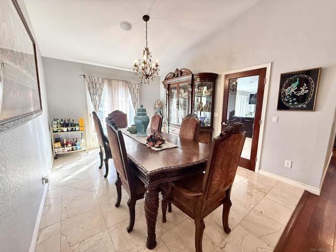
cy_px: 126
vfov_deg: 85.7
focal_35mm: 14
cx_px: 168
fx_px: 136
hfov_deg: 102.1
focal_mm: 2.22
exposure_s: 1/120
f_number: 2.2
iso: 400
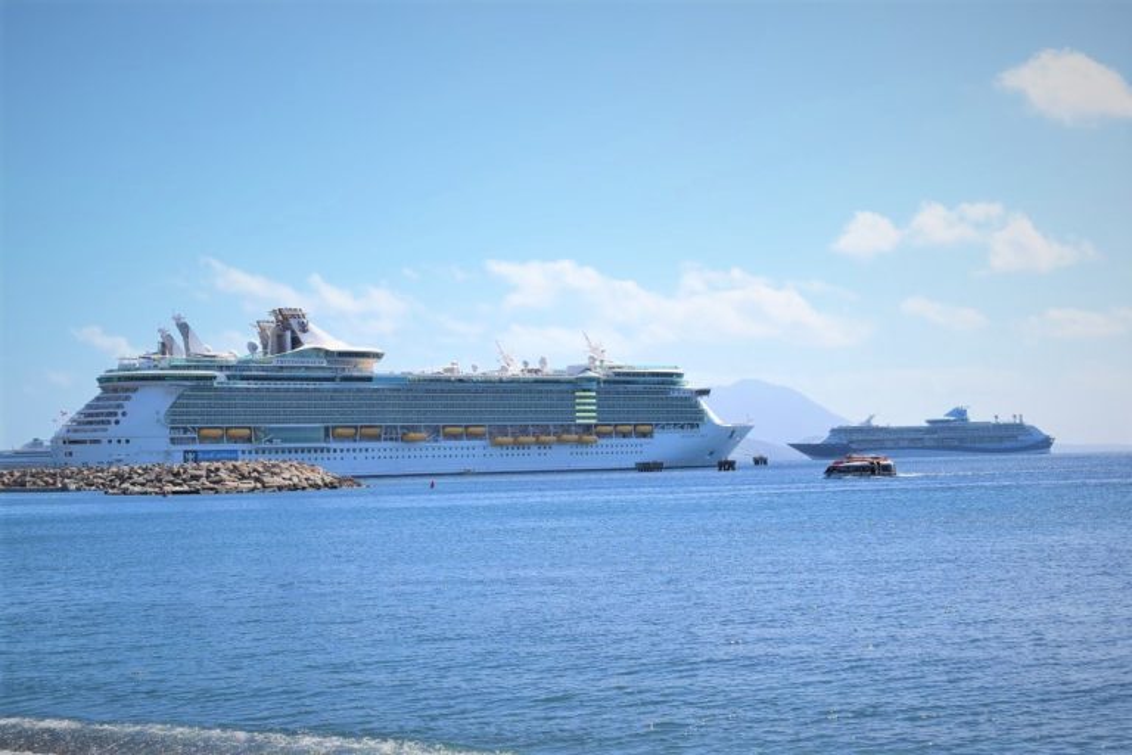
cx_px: 566
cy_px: 378
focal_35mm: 57
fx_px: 1792
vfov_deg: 23.8
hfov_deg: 35.1
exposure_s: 1/400
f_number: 10
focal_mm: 38
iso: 200
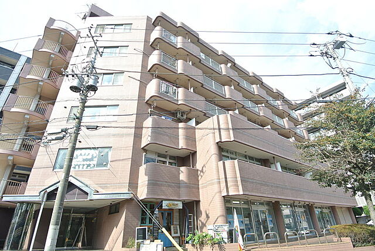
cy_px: 126
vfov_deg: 67.5
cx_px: 188
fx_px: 188
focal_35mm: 18
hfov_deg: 89.9
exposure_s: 1/400
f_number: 3.5
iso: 100
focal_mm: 6.7
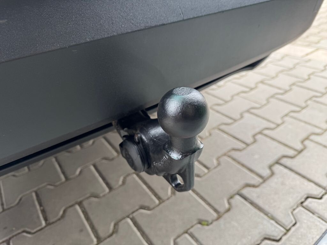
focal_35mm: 24
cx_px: 164
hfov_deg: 71.6
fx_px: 227
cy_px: 122
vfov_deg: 56.8
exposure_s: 1/121
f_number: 1.78
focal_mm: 6.76
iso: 125
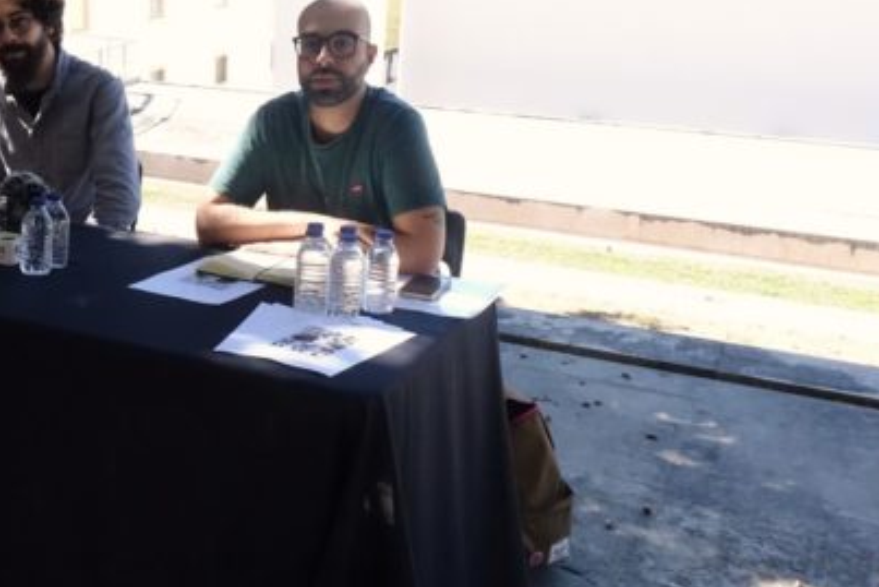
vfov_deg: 26.9
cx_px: 185
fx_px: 1221
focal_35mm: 50
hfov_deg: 38.2
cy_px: 203
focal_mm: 10.28
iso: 1600
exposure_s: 1/800
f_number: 5.6
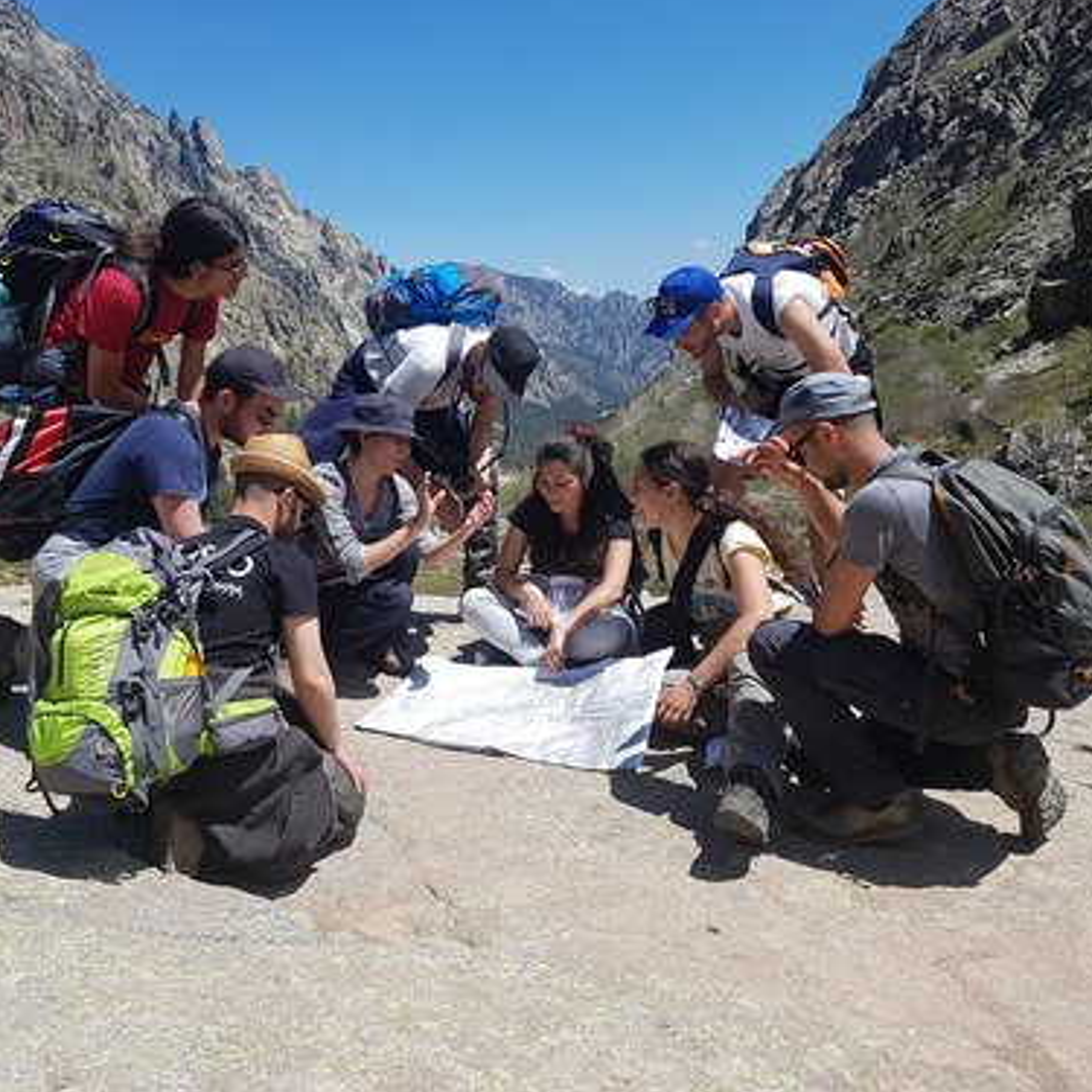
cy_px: 513
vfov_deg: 48.4
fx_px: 1213
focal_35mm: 34
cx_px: 473
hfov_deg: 48.3
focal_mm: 4.2
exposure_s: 1/2760
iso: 50
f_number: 1.7
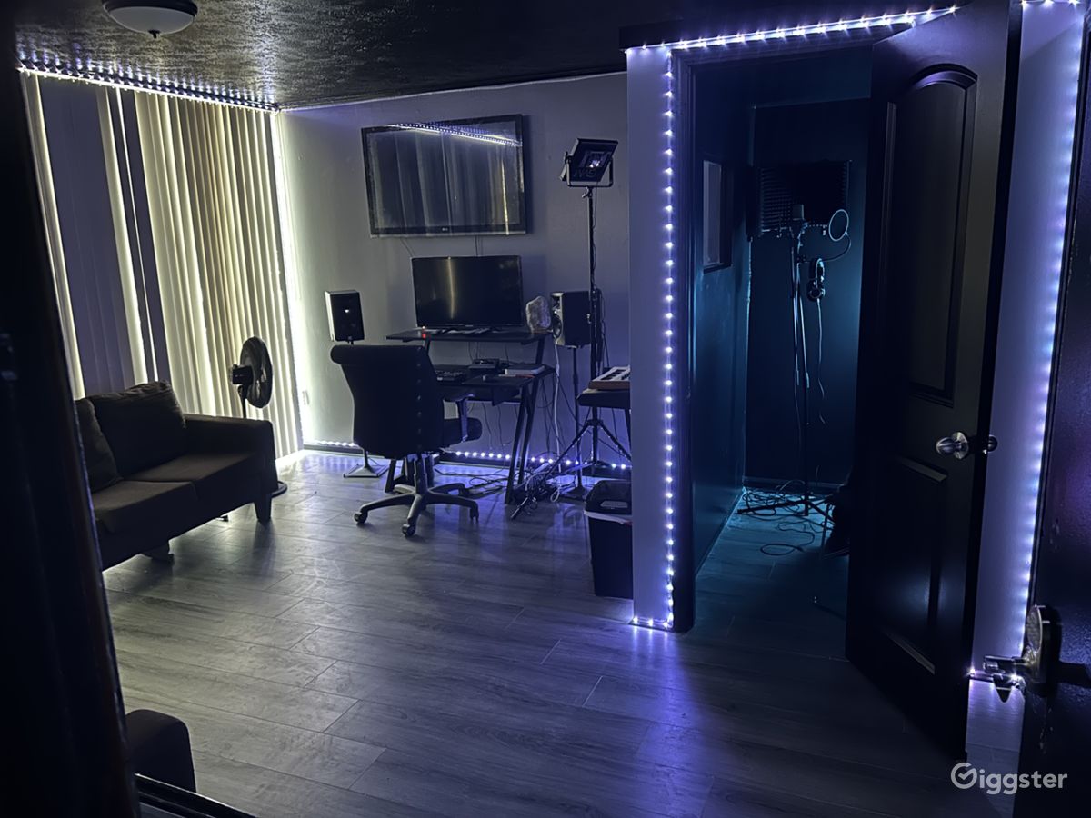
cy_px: 409
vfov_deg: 53.1
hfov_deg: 67.3
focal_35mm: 26
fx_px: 819
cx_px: 546
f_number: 1.5
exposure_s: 1/15
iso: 1250
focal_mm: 5.7
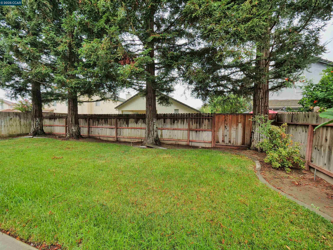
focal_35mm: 14
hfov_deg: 102.1
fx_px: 135
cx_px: 166
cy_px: 125
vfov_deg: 85.7
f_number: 4.5
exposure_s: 1/400
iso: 320
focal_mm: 7
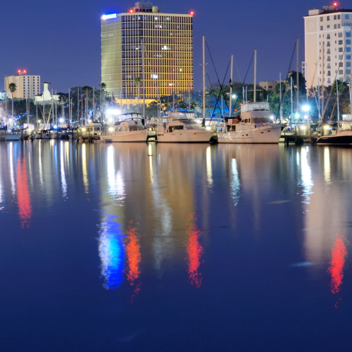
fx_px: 1173
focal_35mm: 102
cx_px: 56
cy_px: 110
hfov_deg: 16.9
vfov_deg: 17.0
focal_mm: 28
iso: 100
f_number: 8
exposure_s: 30
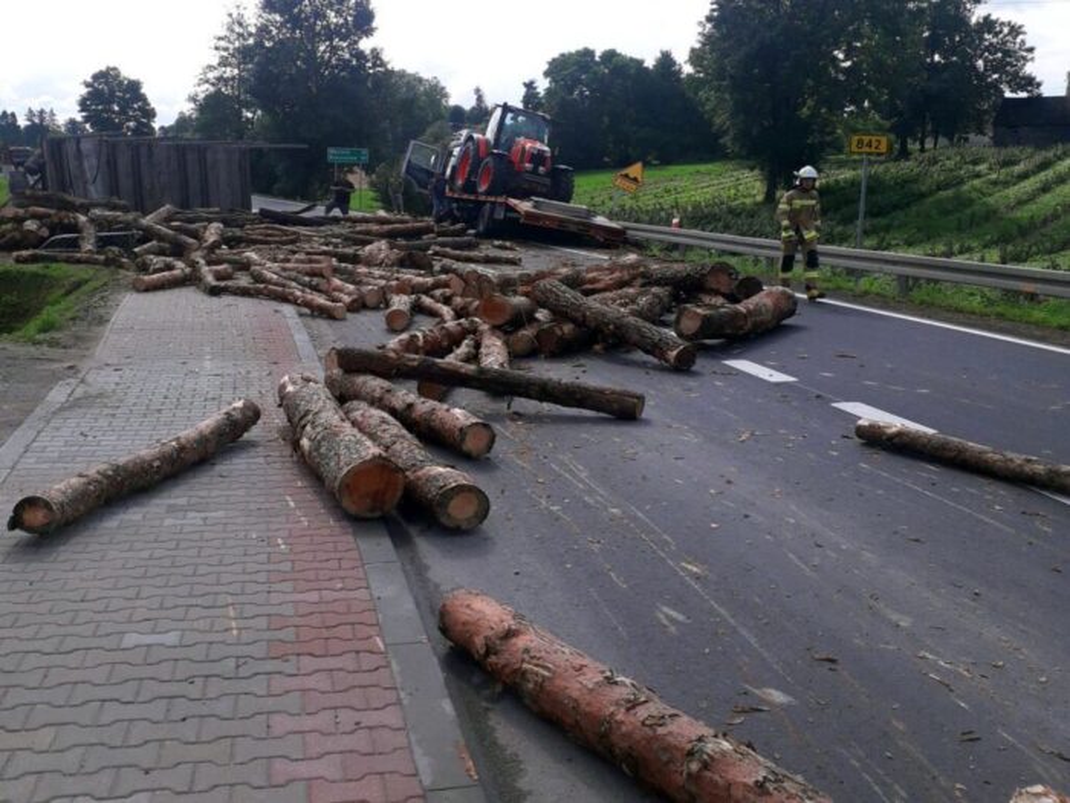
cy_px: 402
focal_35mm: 27
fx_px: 835
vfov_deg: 51.4
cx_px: 535
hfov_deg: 65.3
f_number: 1.9
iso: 40
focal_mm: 3.6
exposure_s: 1/1855
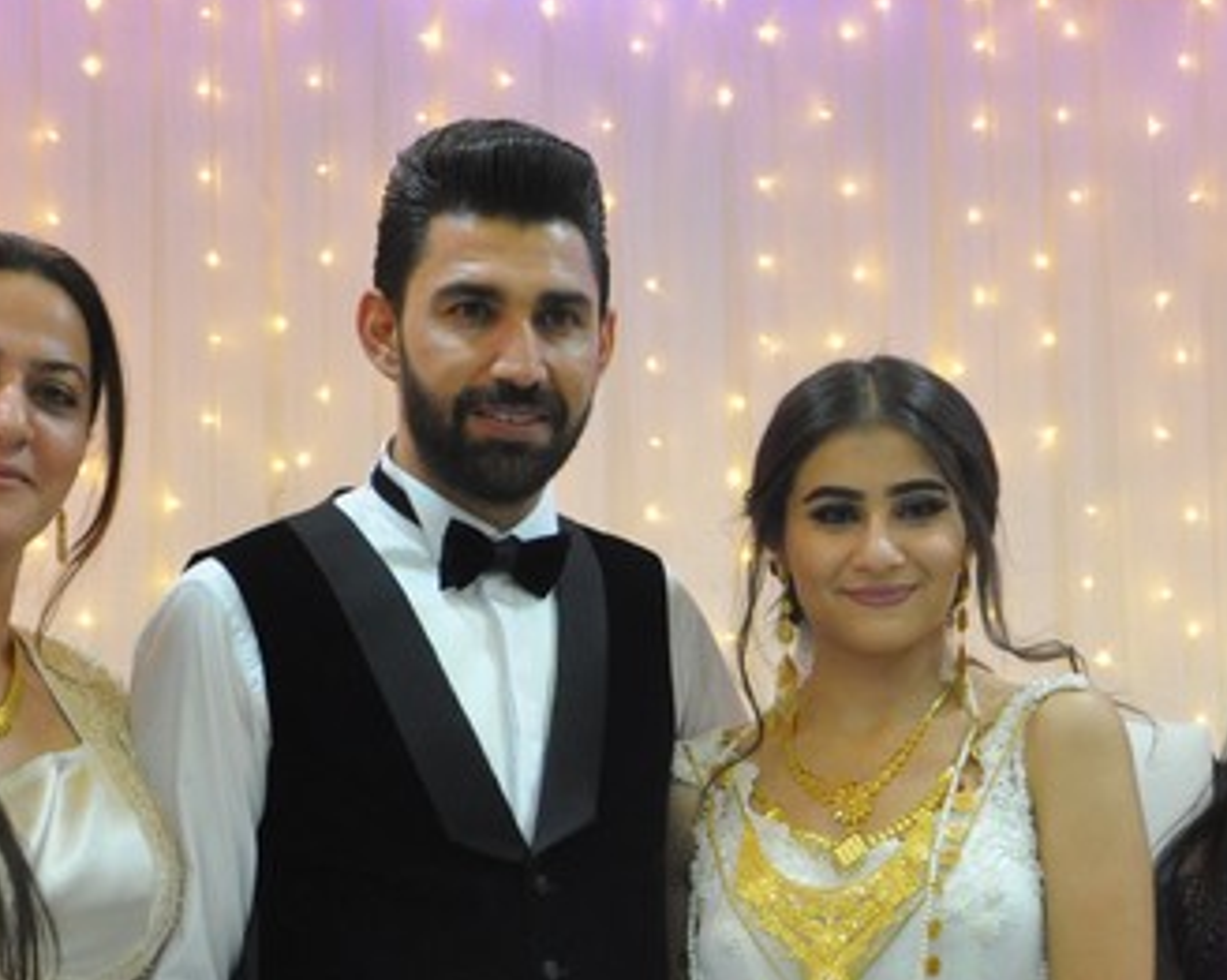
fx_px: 3702
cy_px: 843
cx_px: 872
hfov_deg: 18.7
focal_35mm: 102
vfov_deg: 14.9
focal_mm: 34
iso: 1250
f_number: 4.2
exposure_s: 1/60
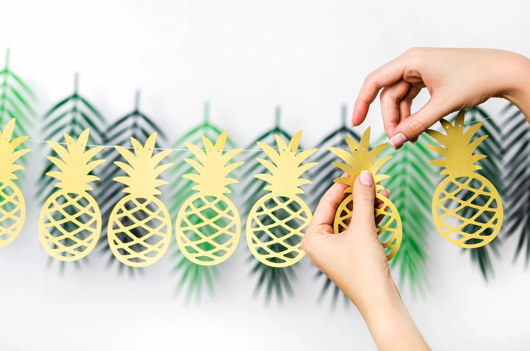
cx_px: 265
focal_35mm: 46
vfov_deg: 28.8
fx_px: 683
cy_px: 176
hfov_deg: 42.4
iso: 200
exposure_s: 1/320
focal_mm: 31
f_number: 2
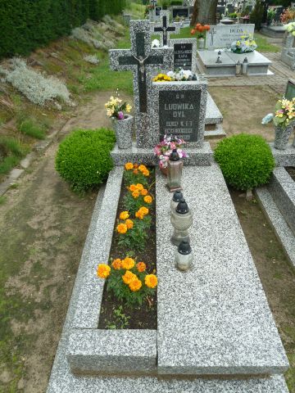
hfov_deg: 54.9
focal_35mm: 25
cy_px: 196
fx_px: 284
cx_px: 148
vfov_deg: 69.4
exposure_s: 1/200
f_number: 3.5
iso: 160
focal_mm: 4.1
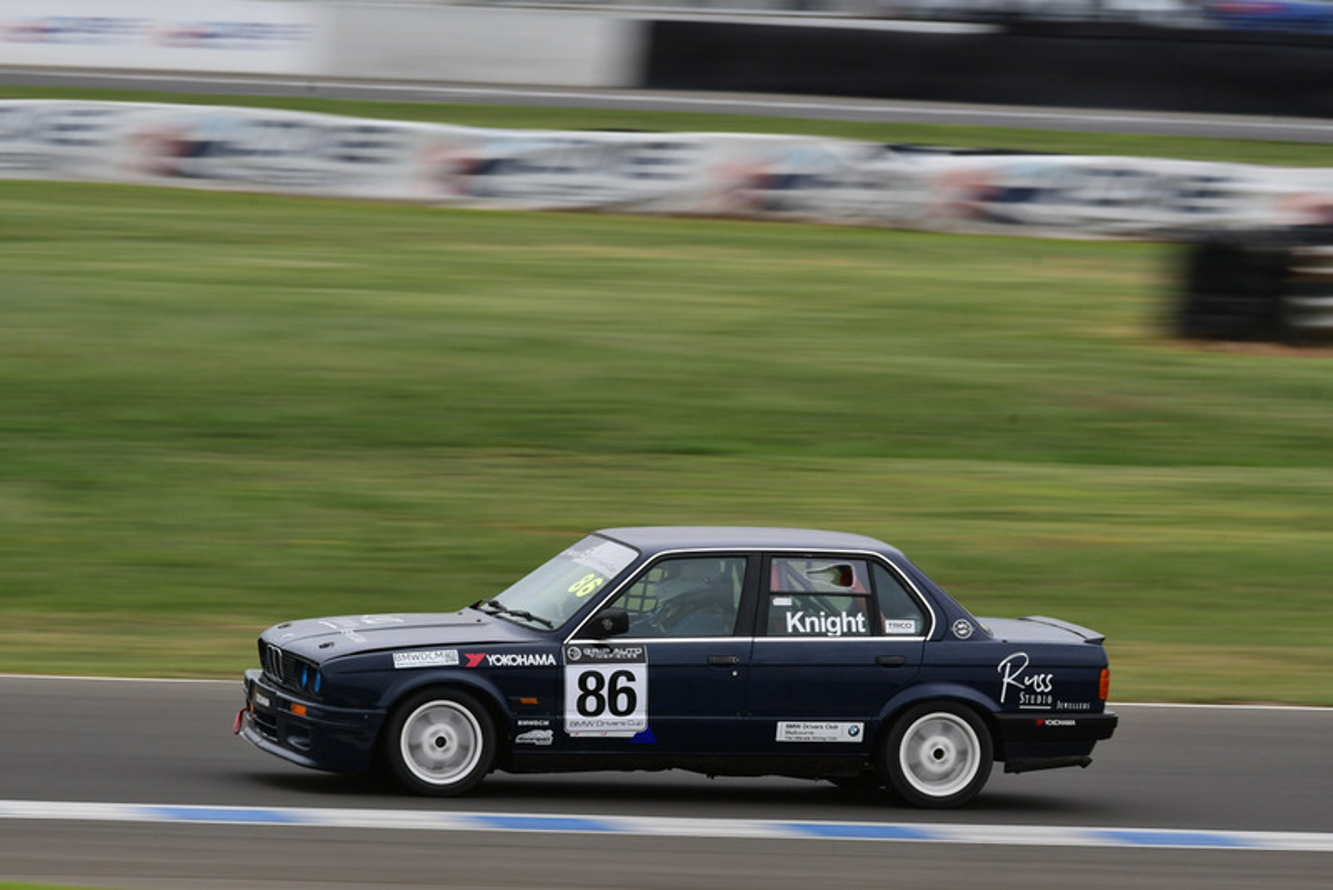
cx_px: 666
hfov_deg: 4.0
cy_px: 445
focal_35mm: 510
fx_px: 18890
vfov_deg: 2.7
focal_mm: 340
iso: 200
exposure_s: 1/100
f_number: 13
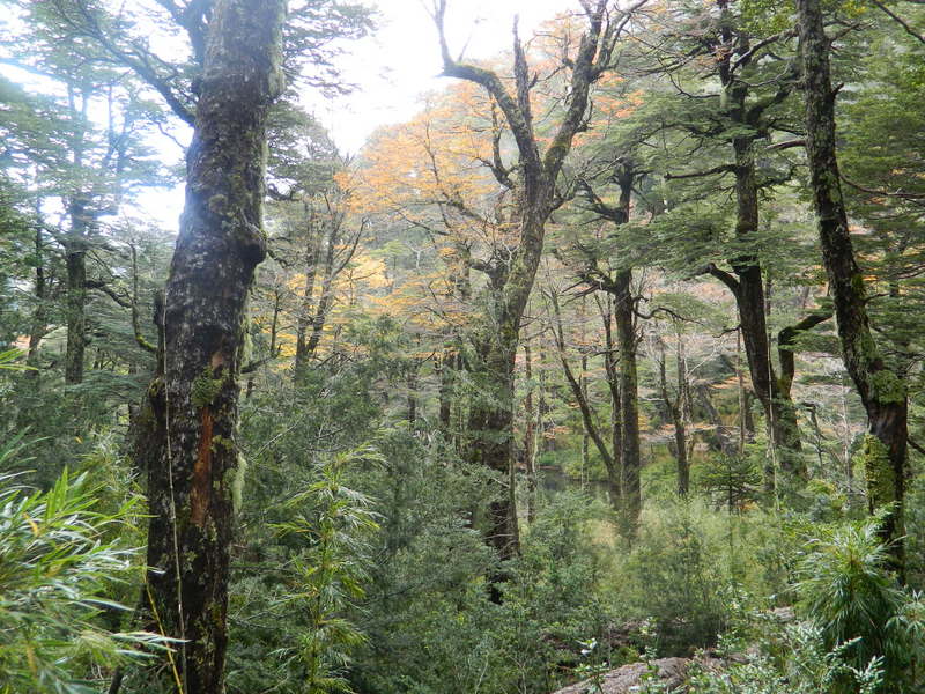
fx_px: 935
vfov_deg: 40.7
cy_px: 347
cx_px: 462
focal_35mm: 35
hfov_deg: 52.6
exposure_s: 1/50
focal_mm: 6.2
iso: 80
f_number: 3.3
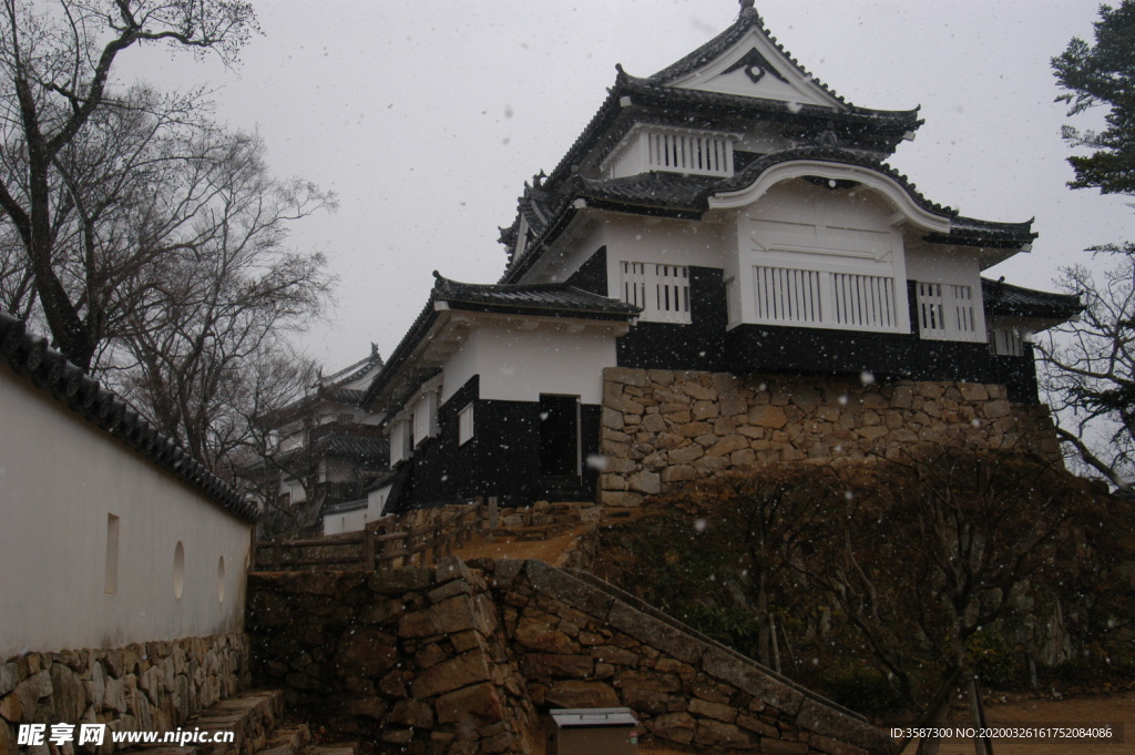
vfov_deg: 36.8
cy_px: 378
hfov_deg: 53.2
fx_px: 1134
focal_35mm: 36
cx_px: 568
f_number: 6.3
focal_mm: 24
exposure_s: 1/160
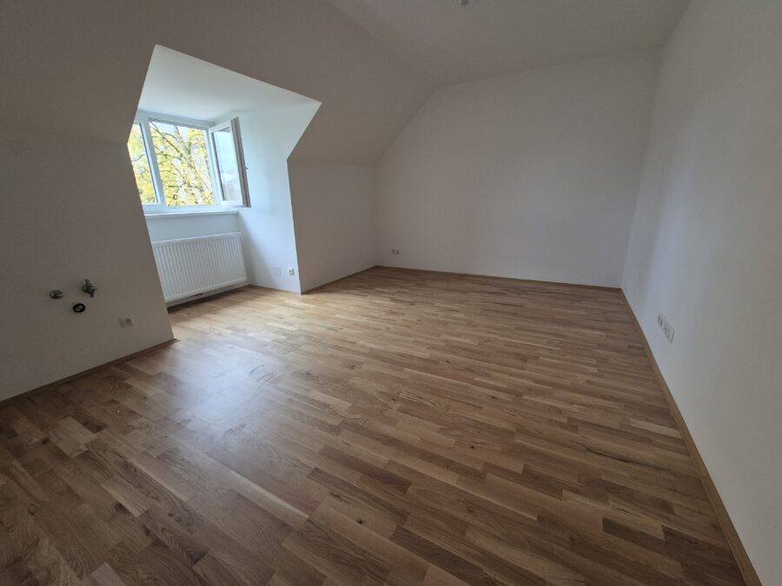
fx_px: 294
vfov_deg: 89.9
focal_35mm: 13
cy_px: 293
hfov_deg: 106.2
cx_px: 391
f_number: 2.2
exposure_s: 1/50
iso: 320
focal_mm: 2.2
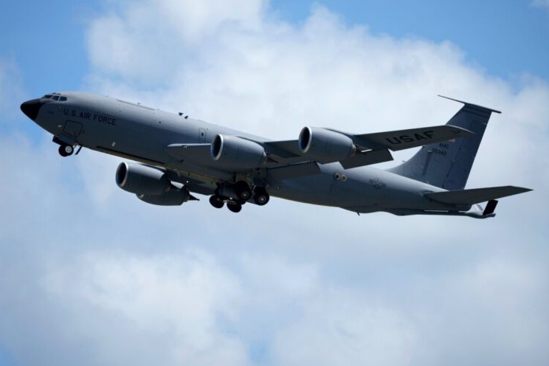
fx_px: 6298
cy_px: 182
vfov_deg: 3.3
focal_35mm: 413
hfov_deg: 5.0
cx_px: 269
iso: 100
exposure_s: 1/4000
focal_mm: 400
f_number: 2.8
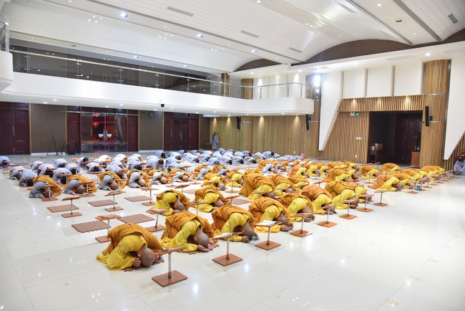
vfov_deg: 53.2
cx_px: 232
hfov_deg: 73.7
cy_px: 156
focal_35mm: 24
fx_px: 310
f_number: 5
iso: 3200
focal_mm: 24
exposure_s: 1/125
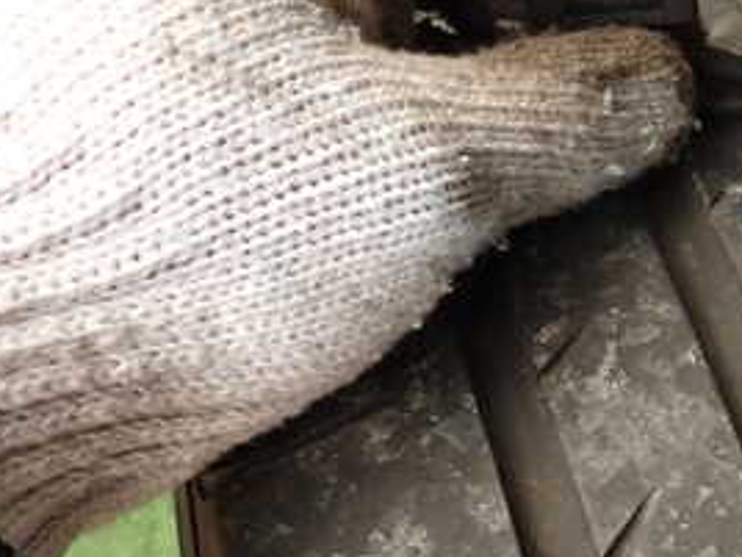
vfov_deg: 26.0
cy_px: 371
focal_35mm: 56
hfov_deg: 30.7
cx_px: 814
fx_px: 1200
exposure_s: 1/160
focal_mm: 4.5
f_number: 2.8
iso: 100
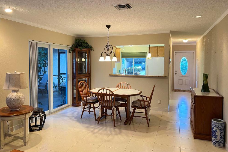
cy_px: 66
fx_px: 177
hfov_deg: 65.5
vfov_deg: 46.3
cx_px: 112
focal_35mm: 28
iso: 200
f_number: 1.5
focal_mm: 5.7
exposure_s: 1/60
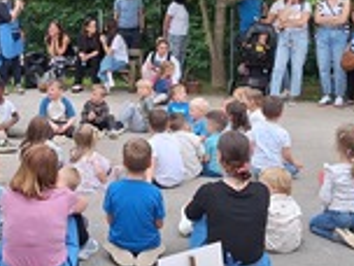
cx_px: 88
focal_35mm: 68
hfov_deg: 28.1
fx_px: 695
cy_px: 72
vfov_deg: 21.5
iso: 40
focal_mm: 5.54
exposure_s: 1/615
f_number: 1.8
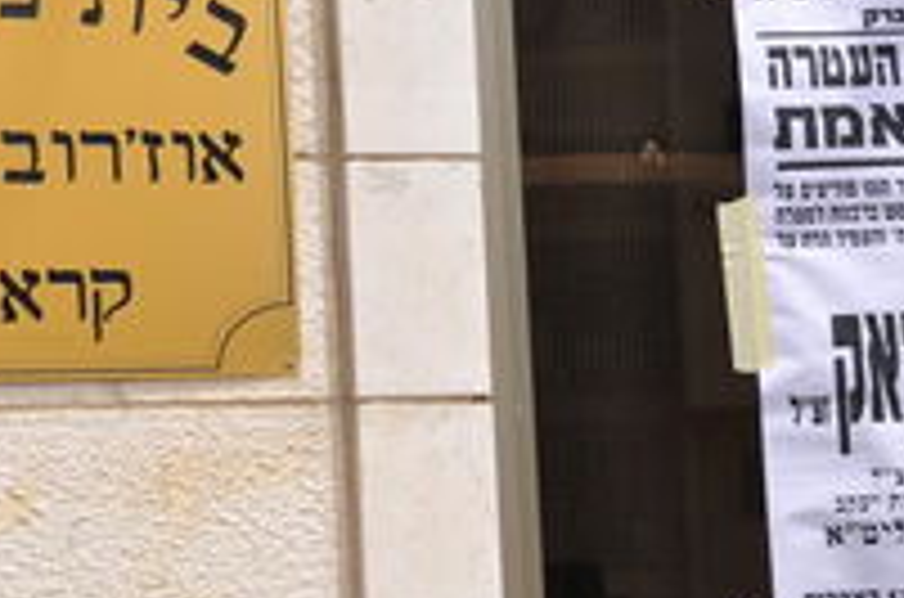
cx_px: 468
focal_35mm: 149
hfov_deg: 13.8
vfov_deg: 9.2
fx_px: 3733
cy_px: 245
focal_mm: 50
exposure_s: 1/400
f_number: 10
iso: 200
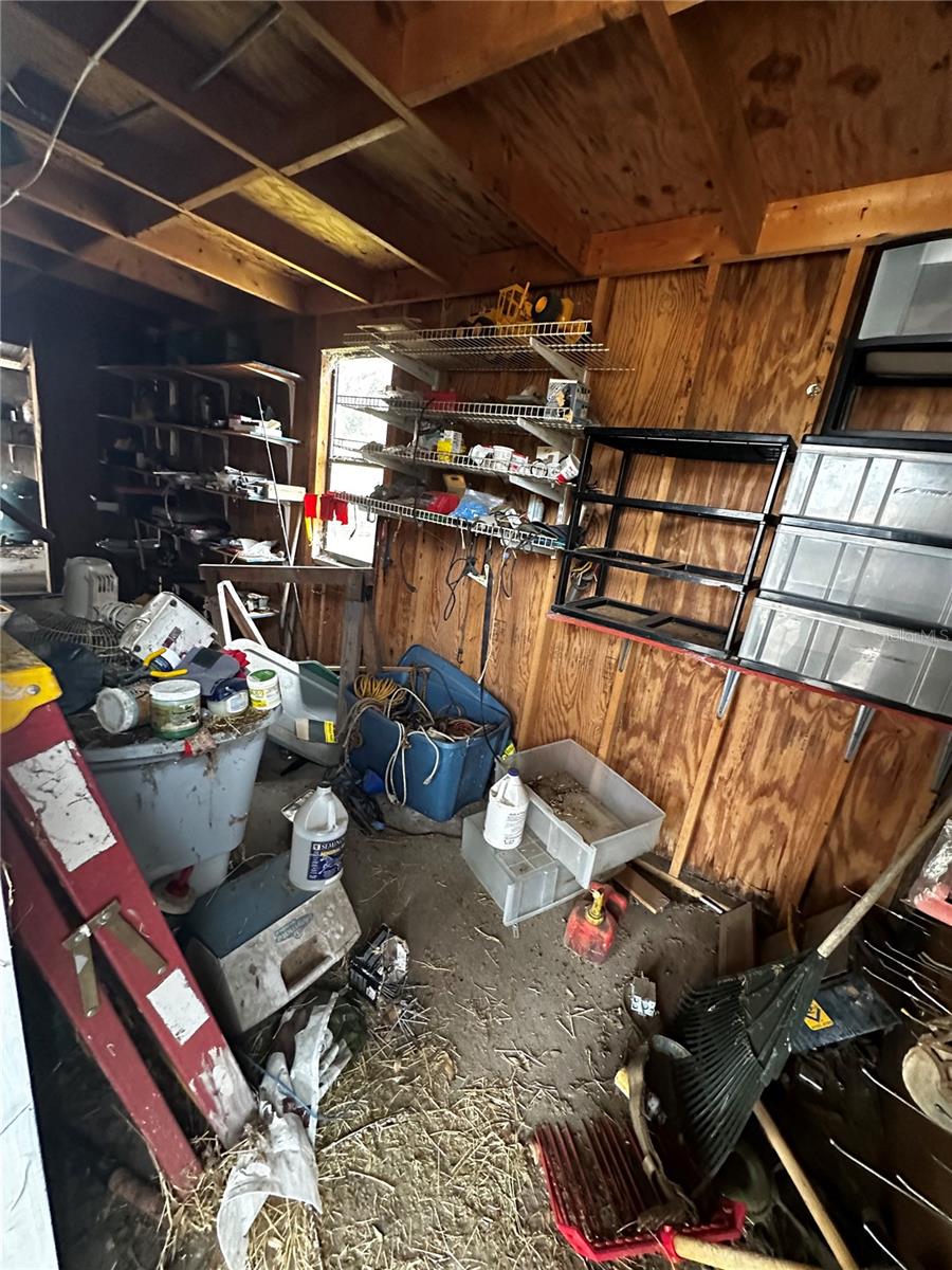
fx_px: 513
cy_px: 635
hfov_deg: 85.7
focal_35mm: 14
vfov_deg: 102.1
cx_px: 476
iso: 800
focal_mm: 2.22
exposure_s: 1/60
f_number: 2.2
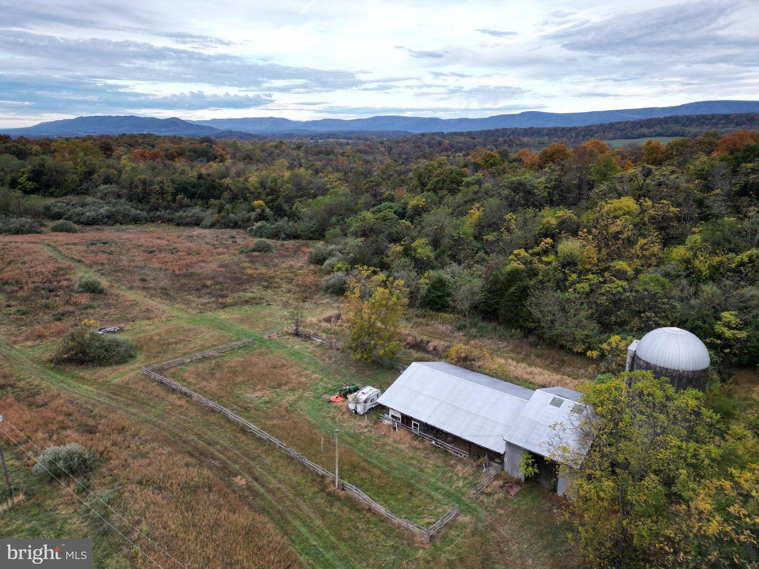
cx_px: 380
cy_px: 284
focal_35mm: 24
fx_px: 526
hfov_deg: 71.6
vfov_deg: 56.8
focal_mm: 6.72
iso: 100
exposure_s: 1/240
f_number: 1.7
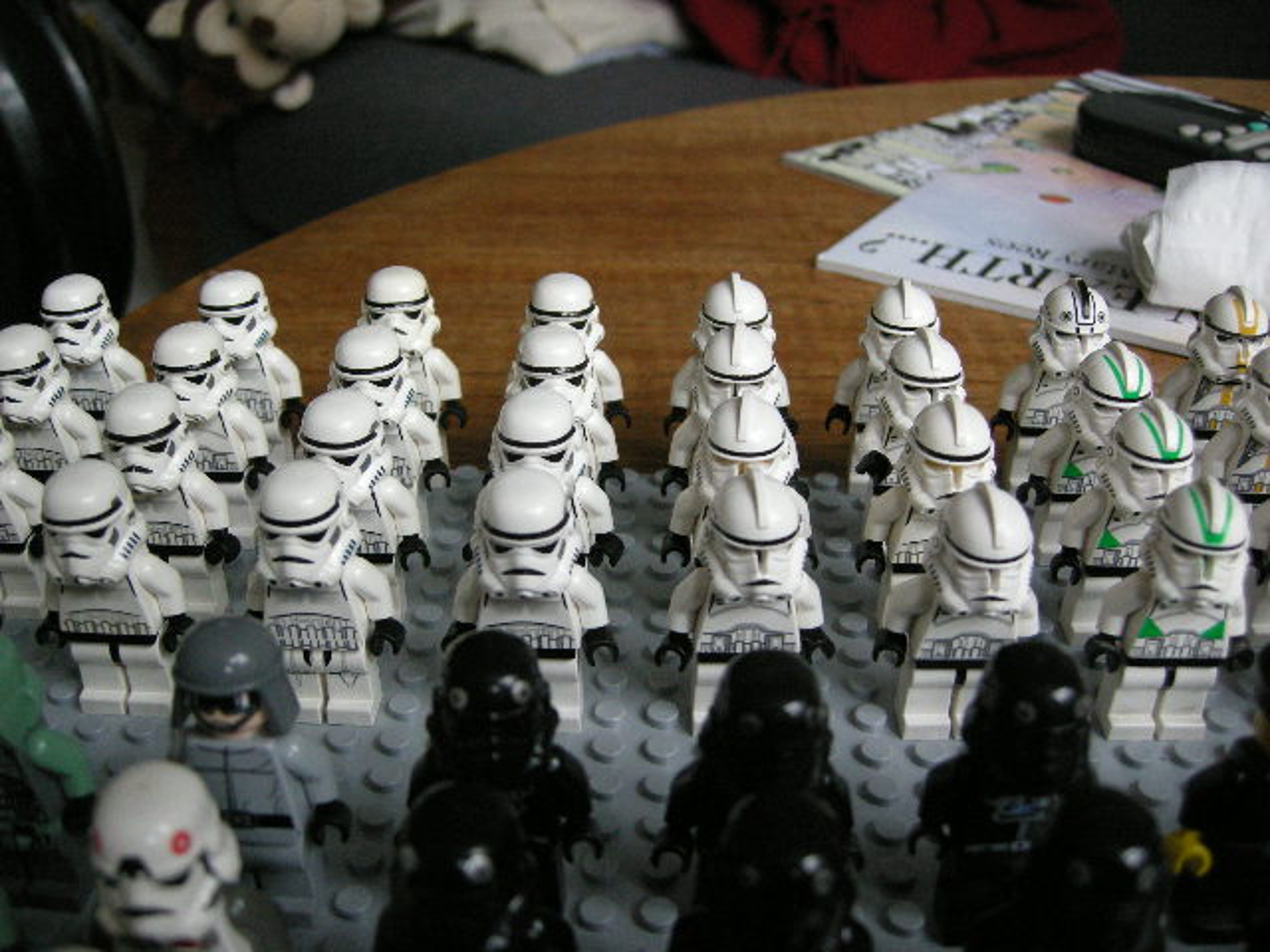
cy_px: 476
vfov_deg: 39.7
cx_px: 635
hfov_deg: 51.4
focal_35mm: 36
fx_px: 1321
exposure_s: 1/59
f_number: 2.7
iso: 283
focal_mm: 7.5
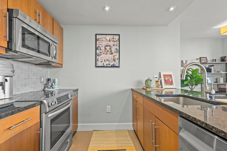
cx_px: 114
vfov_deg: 75.5
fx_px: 98
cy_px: 76
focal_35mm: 16
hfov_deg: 98.5
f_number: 8
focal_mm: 15.5
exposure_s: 1/1.25
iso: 800
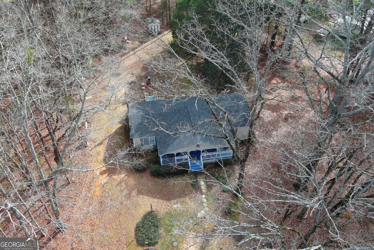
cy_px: 125
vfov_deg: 45.0
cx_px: 187
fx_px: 301
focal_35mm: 29
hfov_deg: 63.7
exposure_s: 1/76.5
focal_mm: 10.57
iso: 100
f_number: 2.8
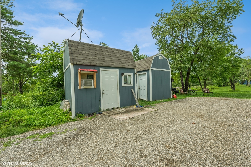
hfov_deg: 100.4
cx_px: 126
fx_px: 105
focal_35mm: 15
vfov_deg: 77.4
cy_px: 84
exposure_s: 1/250
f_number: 8
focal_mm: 15
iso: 200
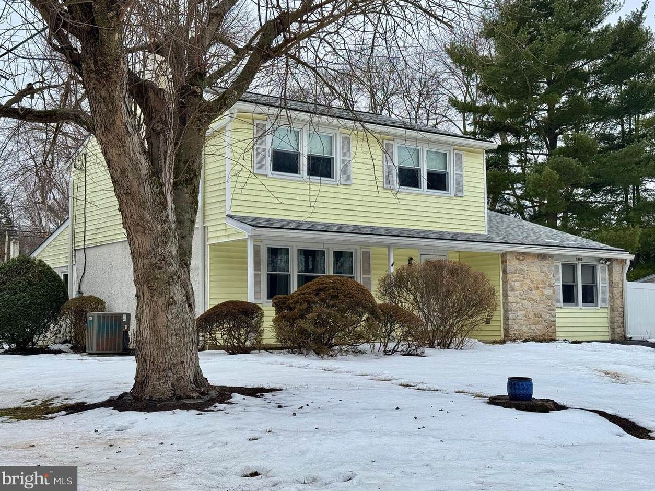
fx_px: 927
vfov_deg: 29.7
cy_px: 242
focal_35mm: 49
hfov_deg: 38.9
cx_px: 330
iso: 64
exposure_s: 1/1043
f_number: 1.78
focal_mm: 6.76
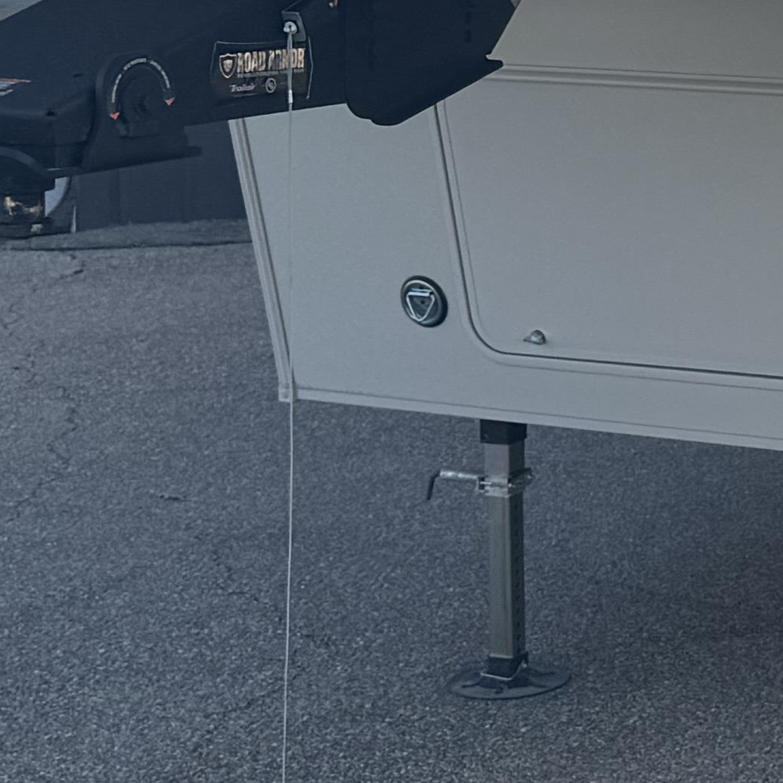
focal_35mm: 117
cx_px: 1202
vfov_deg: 14.6
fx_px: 2994
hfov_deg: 13.9
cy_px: -48
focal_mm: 6.76
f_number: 1.78
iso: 80
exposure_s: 1/2041
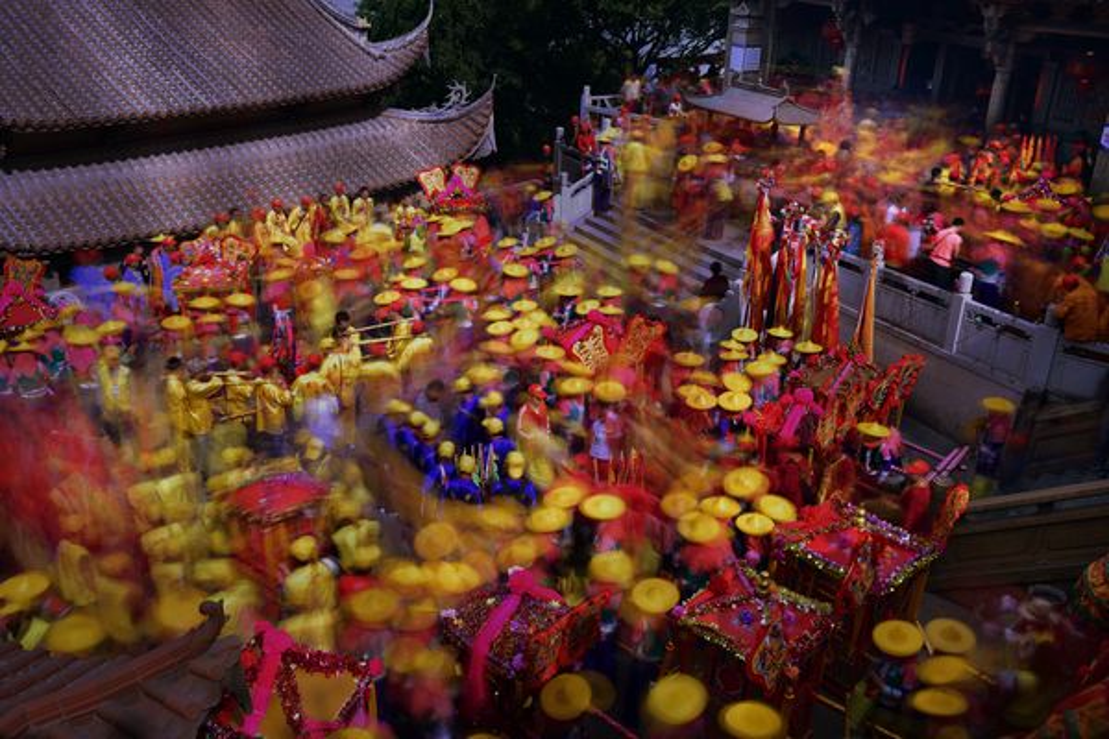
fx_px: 986
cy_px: 370
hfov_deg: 58.7
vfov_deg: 41.1
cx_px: 554
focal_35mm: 32
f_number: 6.3
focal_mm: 32
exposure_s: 8
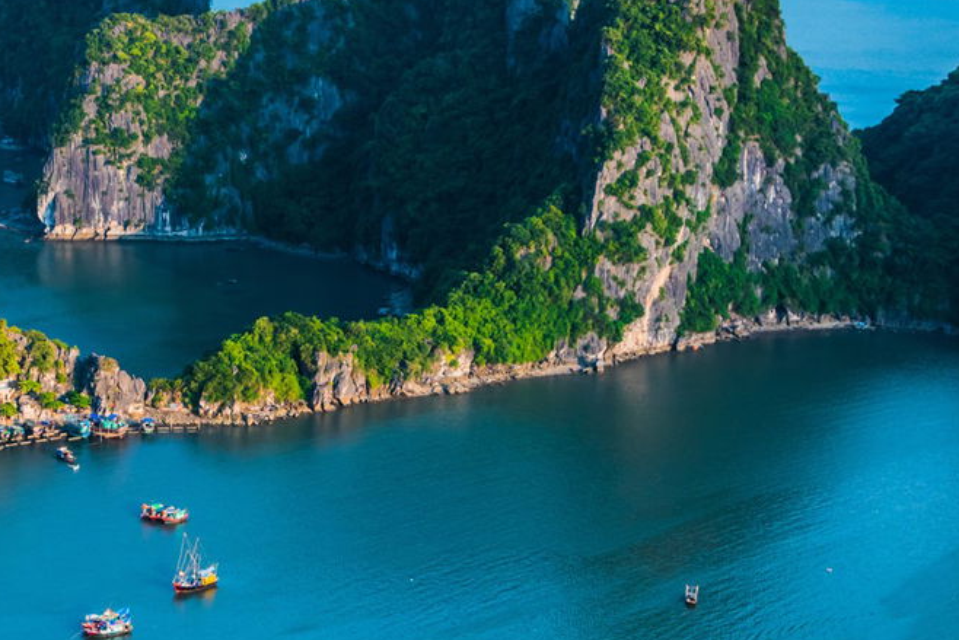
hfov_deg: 18.9
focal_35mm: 107
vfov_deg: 12.8
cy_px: 284
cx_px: 217
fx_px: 2851
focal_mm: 44
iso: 560
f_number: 10
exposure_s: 1/200
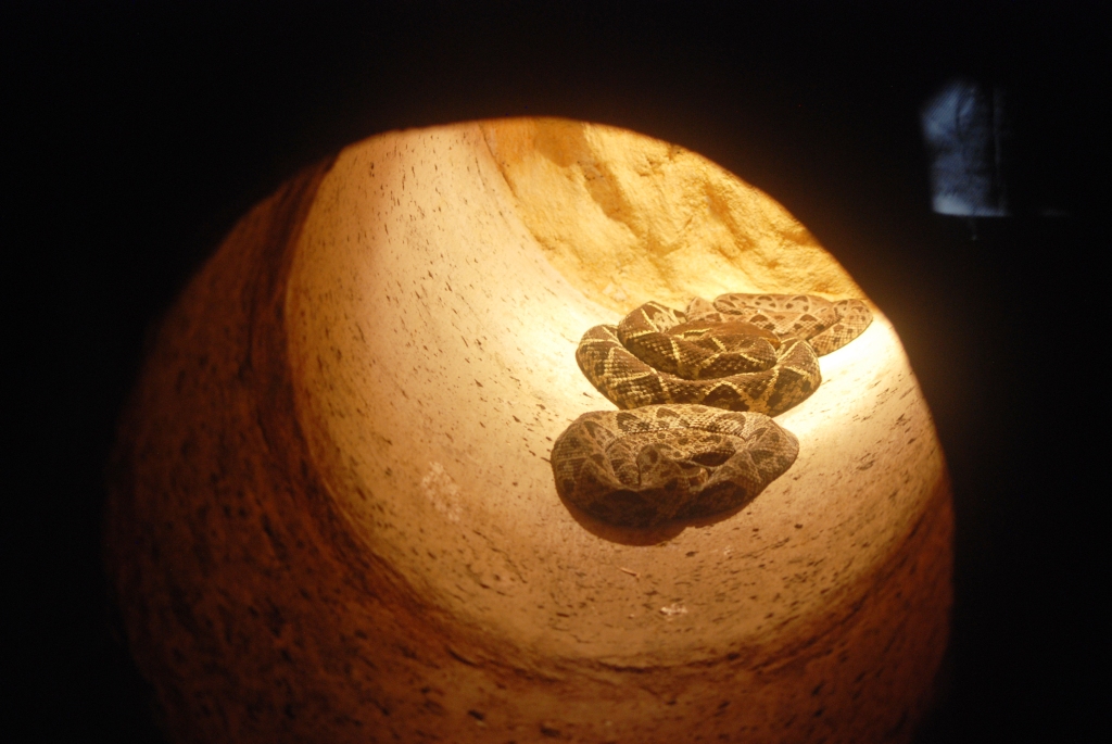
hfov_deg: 19.4
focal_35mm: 105
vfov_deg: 13.1
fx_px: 3246
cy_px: 372
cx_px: 556
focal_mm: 70
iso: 400
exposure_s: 1/25
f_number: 4
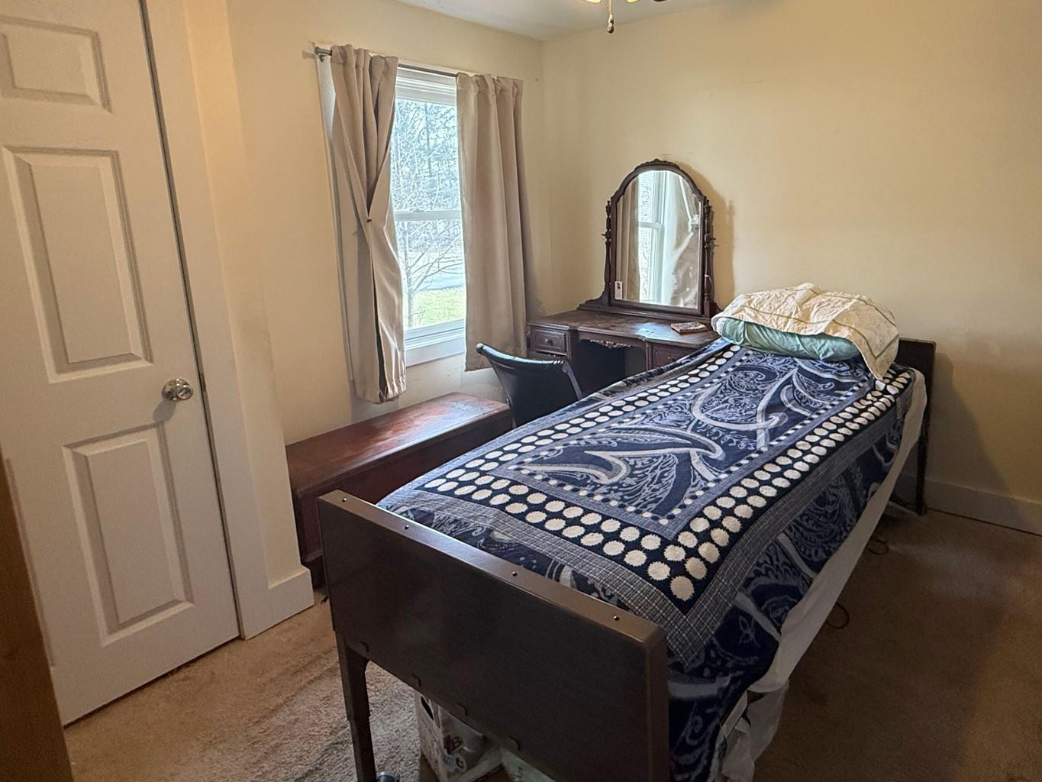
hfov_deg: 76.9
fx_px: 632
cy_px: 314
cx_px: 678
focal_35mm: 21
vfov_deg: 62.9
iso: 500
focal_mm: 2.22
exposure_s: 1/120
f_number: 2.2
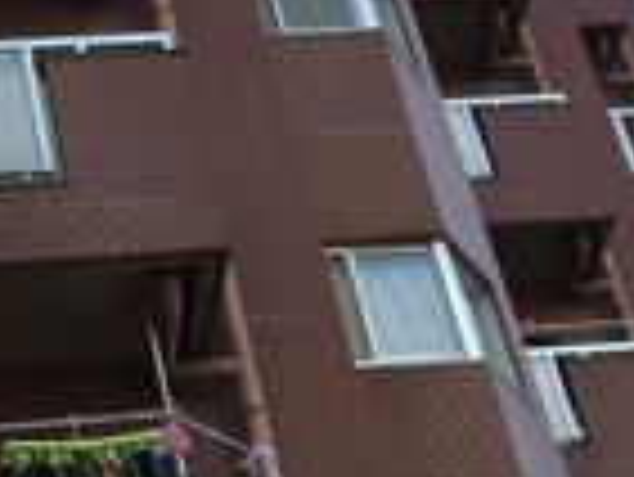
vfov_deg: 11.7
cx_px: -112
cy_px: 279
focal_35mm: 127
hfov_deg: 15.0
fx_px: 2328
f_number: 3.1
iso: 100
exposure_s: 1/200
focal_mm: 5
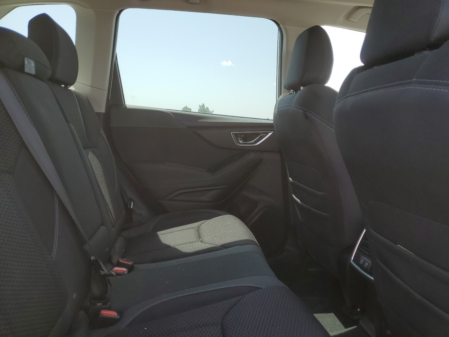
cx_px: 224
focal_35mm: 26
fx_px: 337
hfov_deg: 67.3
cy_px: 168
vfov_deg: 53.1
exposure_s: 1/588
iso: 50
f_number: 1.5
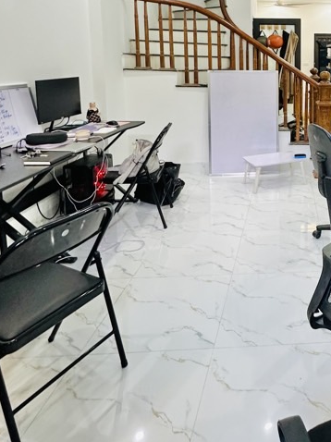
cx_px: 315
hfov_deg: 41.8
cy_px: 103
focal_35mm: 30
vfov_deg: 56.6
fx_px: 383
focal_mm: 2.22
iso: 160
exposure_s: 1/50
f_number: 2.2
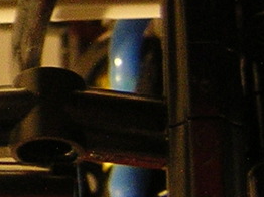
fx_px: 1257
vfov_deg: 8.7
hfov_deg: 11.6
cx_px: -105
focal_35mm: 165
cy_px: -123
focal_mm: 4.7
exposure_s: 1/1.8
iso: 400
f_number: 2.6
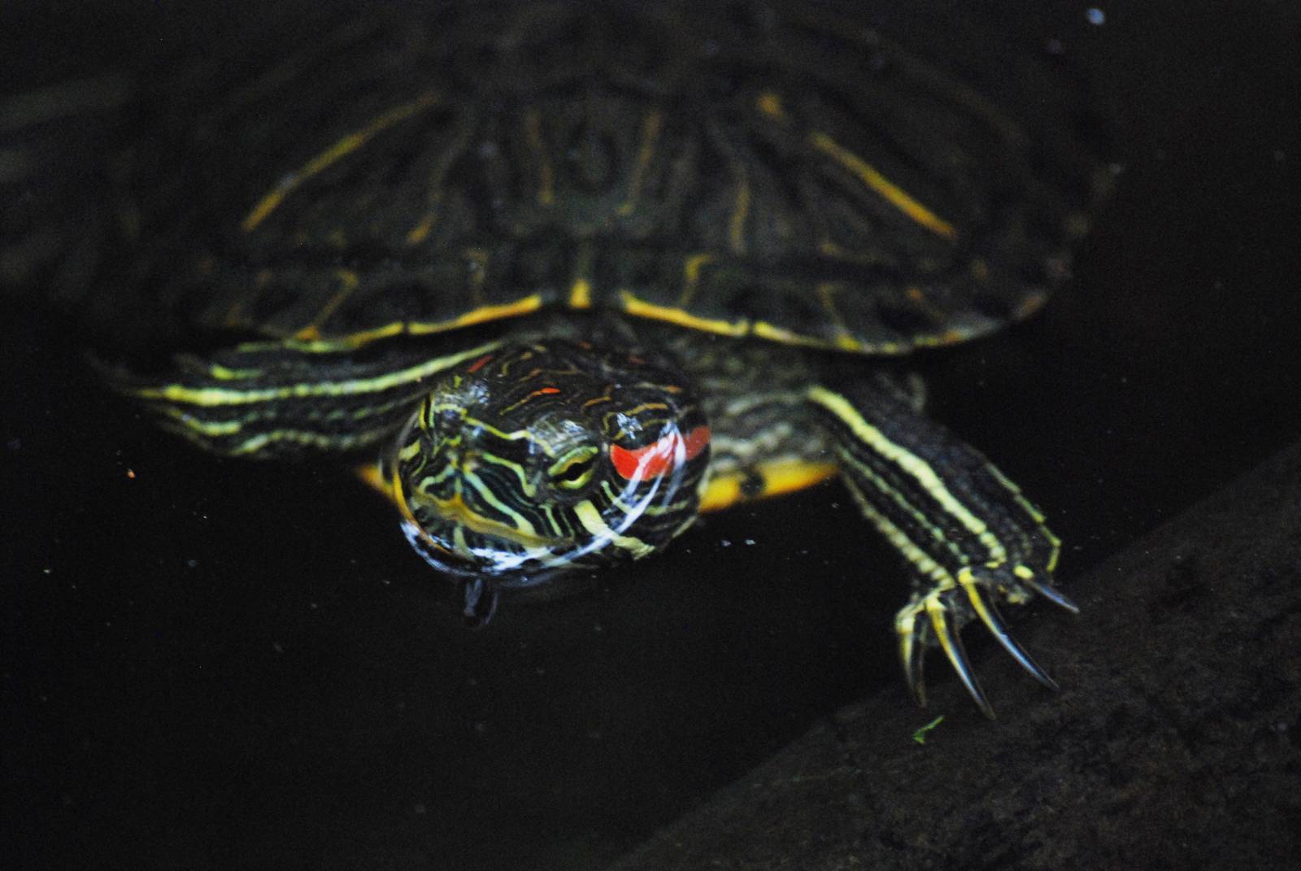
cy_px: 436
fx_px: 13025
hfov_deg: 5.7
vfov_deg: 3.8
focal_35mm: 360
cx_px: 650
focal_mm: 240
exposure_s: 1/160
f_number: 5.3
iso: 1600
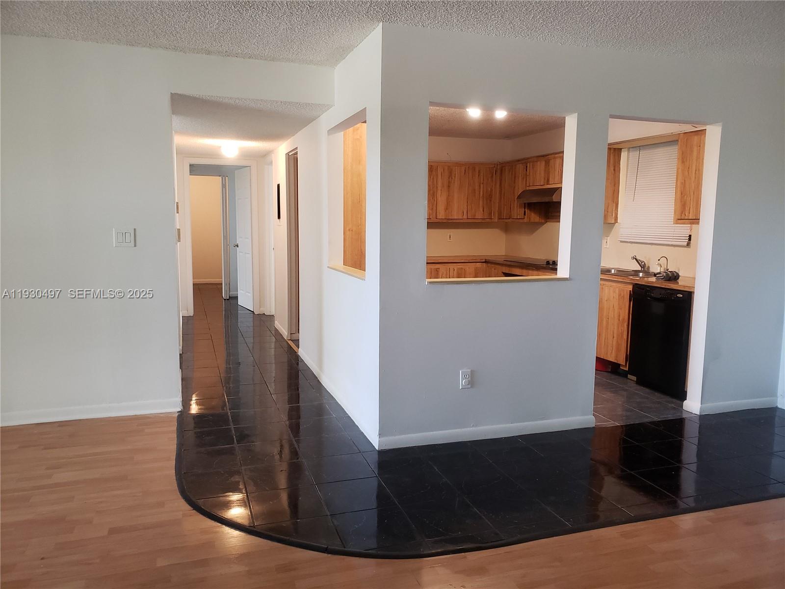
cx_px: 392
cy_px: 294
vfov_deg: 53.1
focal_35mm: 26
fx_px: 590
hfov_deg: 67.3
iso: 320
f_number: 2.4
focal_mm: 4.3
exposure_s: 1/40
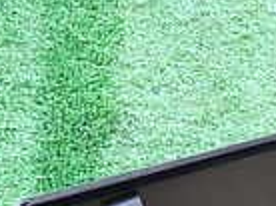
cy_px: 274
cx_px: 508
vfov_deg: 13.0
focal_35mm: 109
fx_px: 868
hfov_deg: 15.4
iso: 200
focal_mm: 4.5
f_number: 2
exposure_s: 1/40
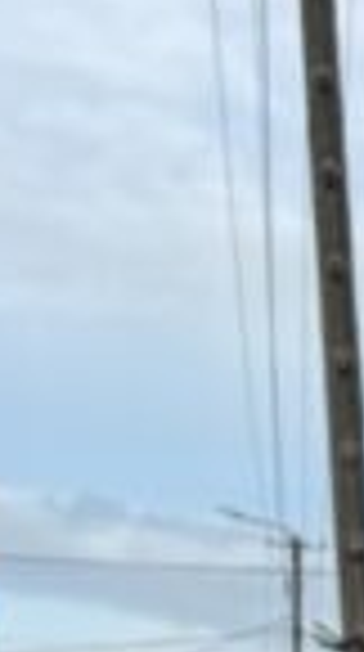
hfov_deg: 5.8
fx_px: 3191
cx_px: 1312
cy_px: 1412
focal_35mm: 185
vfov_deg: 10.5
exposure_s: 1/1488
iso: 80
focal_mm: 6.76
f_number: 1.78
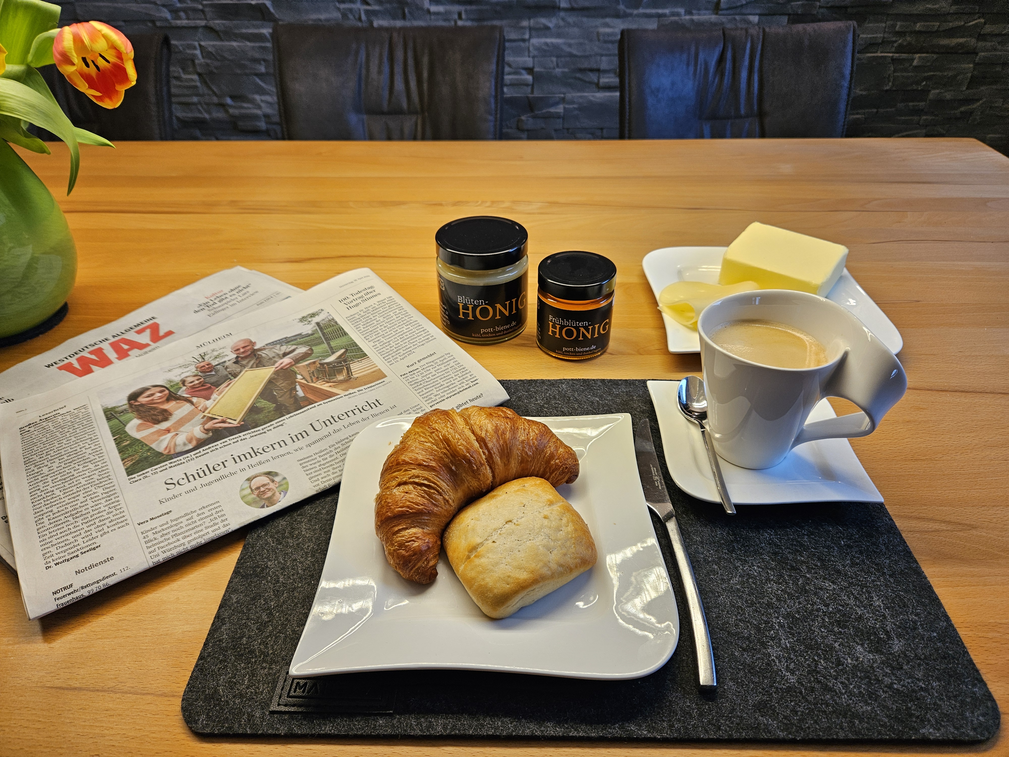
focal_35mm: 23
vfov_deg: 58.9
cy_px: 378
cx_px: 504
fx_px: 670
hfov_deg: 73.9
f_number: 1.8
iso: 64
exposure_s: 1/100
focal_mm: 5.4
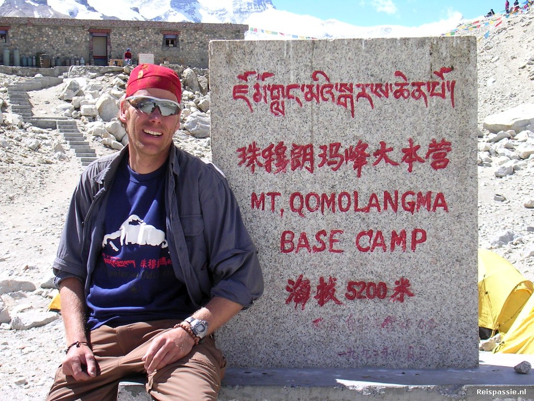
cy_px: 200
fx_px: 1172
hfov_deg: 25.7
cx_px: 267
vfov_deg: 19.4
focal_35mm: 76
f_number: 3.9
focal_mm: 11.6
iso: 100
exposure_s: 1/350
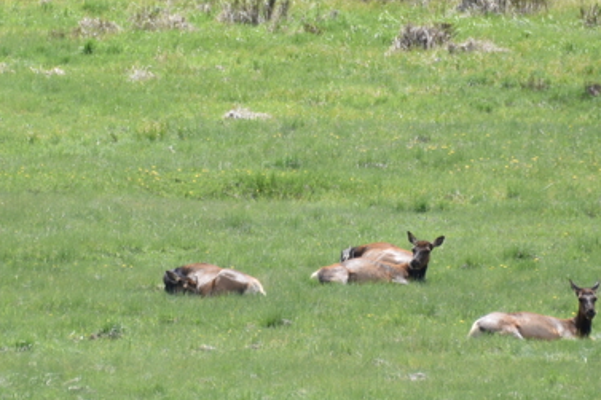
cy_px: 143
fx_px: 17003
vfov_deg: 1.3
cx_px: 212
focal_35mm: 1019
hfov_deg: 2.0
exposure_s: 1/640
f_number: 5.6
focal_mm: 300
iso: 220
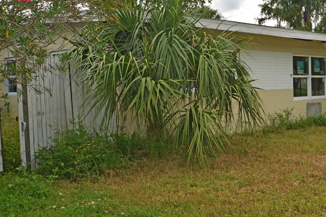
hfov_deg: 37.9
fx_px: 462
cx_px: 246
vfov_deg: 26.4
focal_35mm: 51
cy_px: 94
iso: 100
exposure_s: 1/200
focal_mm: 20
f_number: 7.1
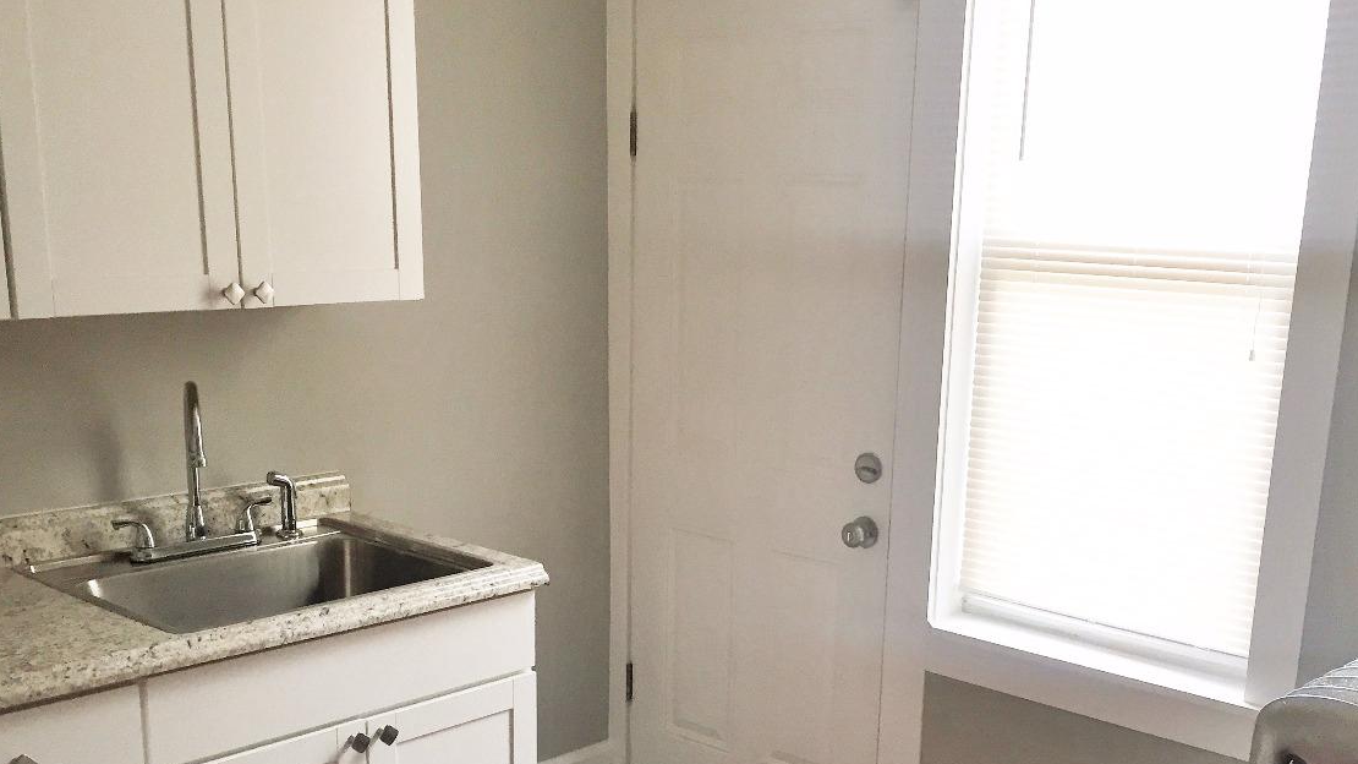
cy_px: 582
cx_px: 697
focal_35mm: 41
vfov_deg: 28.5
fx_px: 1476
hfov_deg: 49.4
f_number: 2.2
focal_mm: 4.15
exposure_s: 1/30
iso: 80
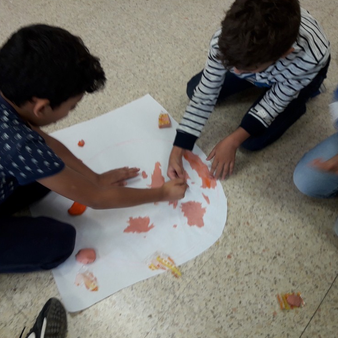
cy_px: 168
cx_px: 154
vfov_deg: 48.5
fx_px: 376
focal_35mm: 34
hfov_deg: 48.4
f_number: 1.9
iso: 64
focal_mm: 3.7
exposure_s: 1/33
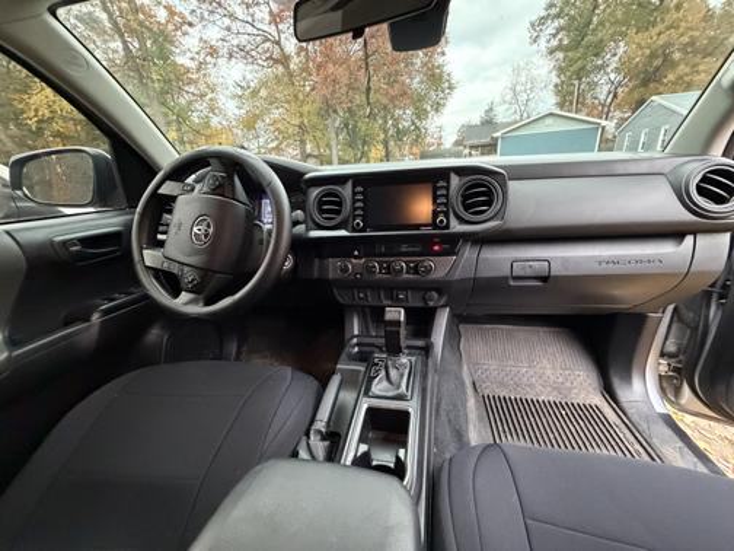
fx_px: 297
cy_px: 276
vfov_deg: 85.7
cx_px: 367
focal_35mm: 14
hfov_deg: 102.1
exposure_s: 1/60
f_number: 2.2
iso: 1250
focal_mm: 2.22
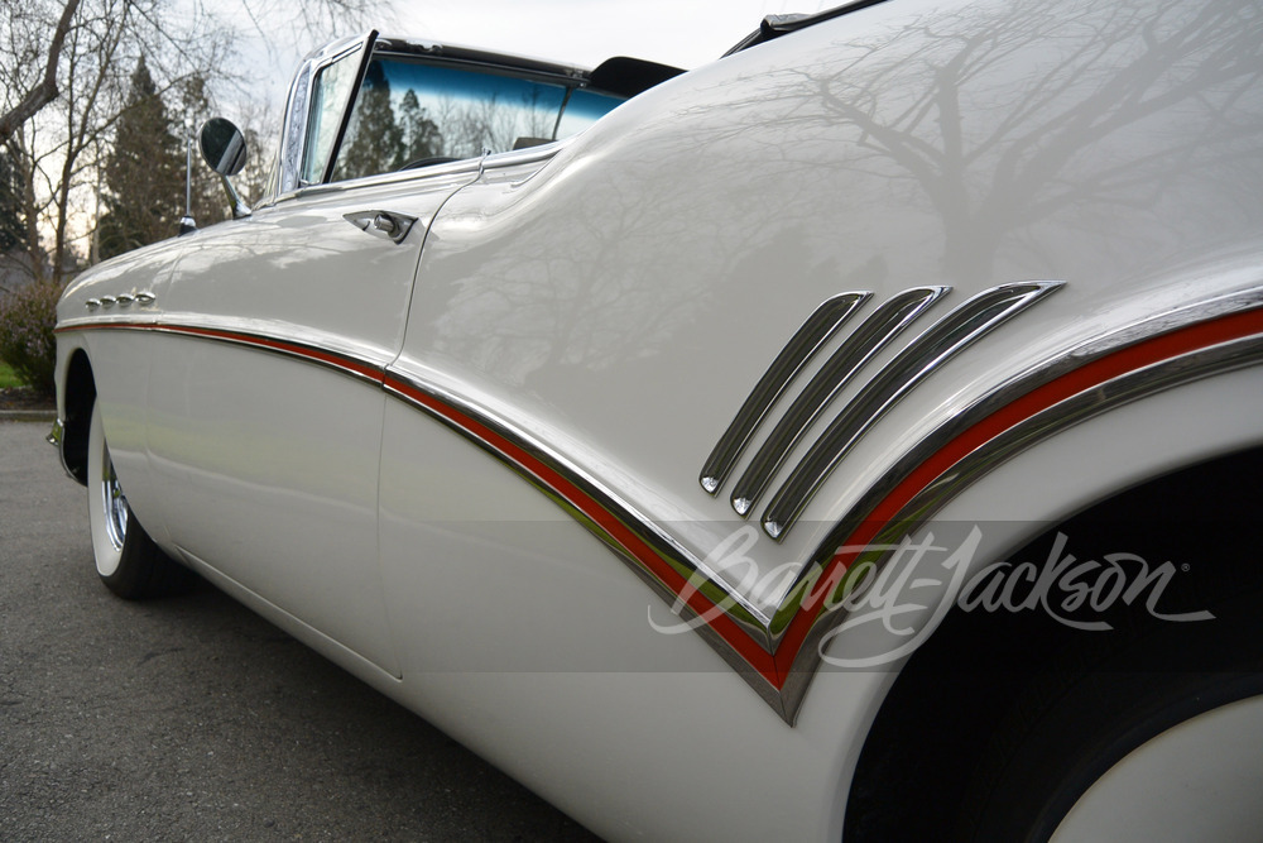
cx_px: 632
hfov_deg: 63.7
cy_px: 422
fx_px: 1017
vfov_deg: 45.0
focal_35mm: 29
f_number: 3.5
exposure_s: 1/500
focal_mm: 11
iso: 100
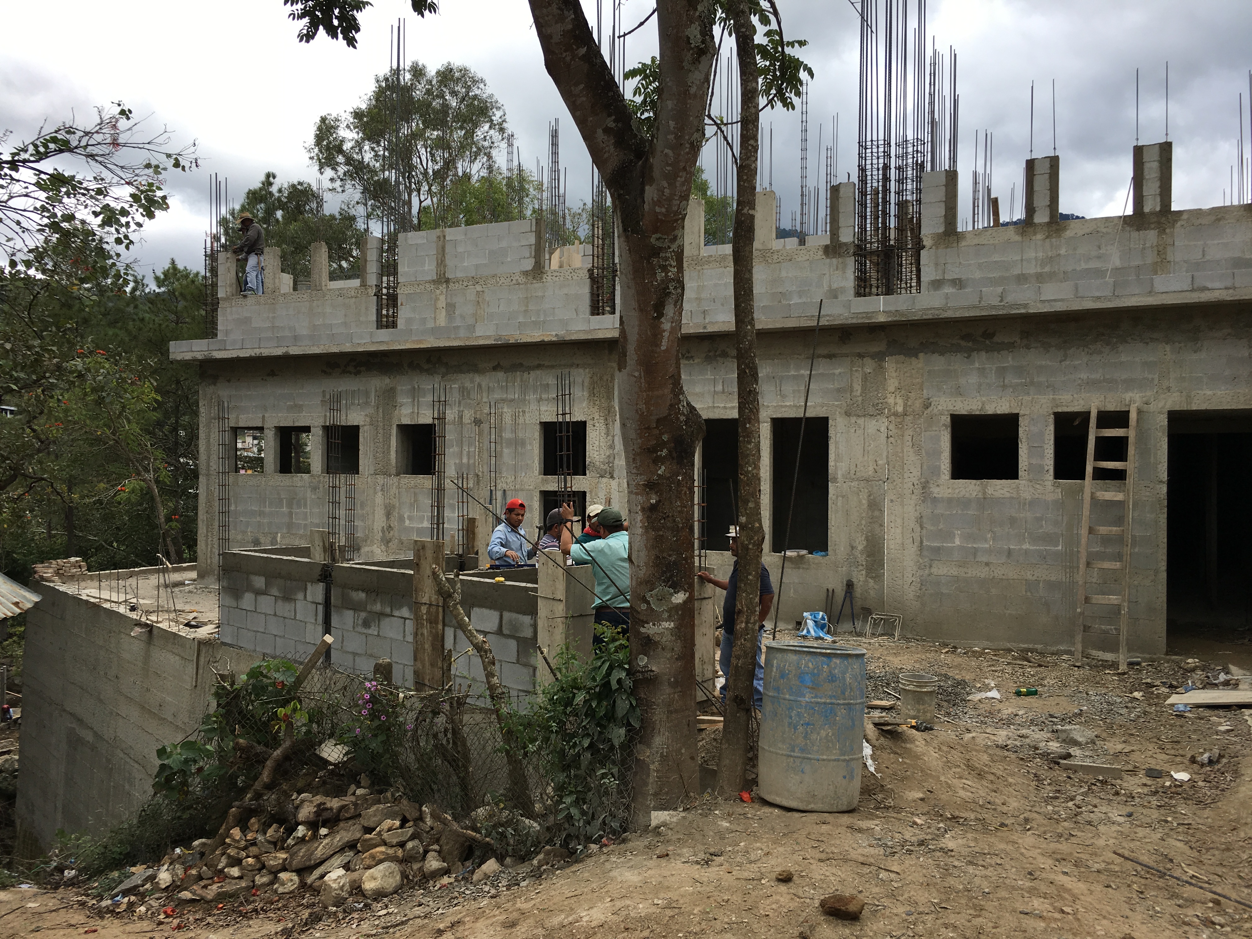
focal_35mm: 29
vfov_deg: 48.2
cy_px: 470
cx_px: 626
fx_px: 1049
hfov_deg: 61.7
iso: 25
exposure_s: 1/693
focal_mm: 4.15
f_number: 2.2
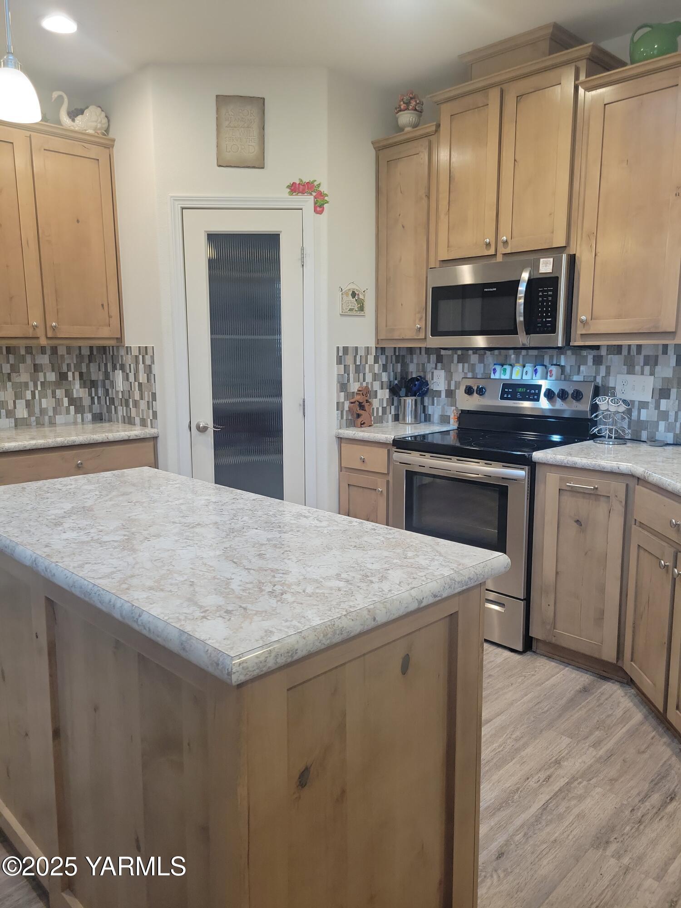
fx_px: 682
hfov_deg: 53.1
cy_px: 454
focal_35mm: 26
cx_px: 340
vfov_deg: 67.3
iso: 158
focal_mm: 5.4
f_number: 1.8
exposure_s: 1/59
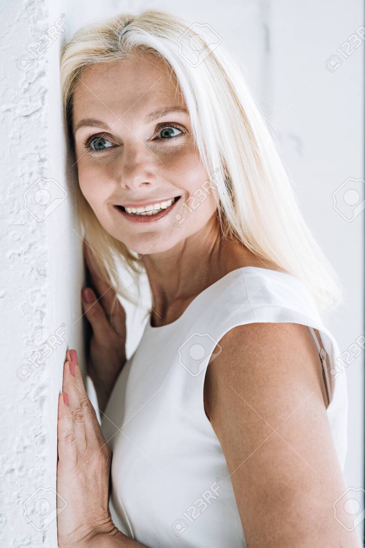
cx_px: 182
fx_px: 760
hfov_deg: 27.0
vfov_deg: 39.6
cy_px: 274
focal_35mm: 50
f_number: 3.5
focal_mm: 50
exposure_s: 1/160
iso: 250
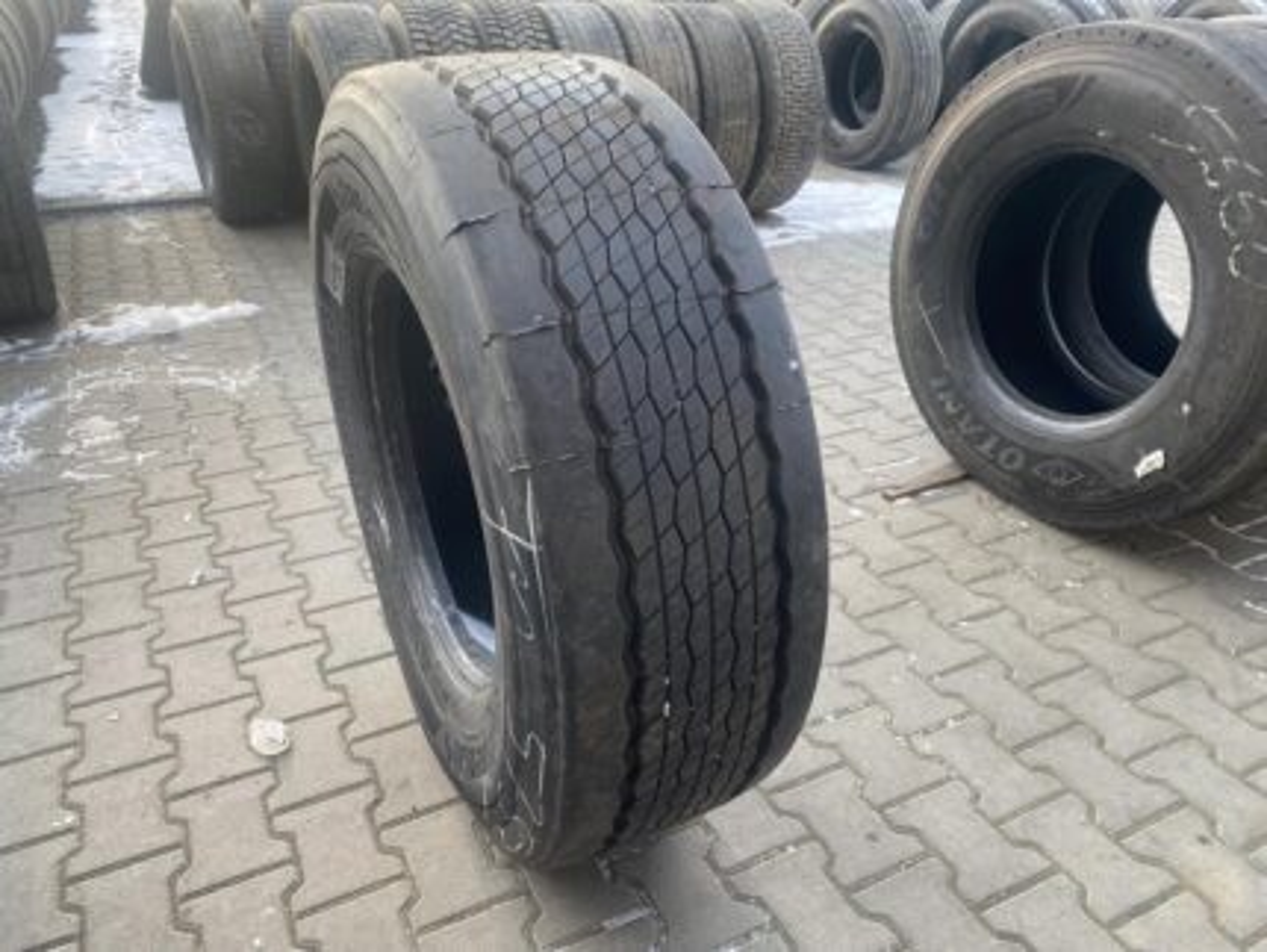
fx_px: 952
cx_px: 634
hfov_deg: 67.3
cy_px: 476
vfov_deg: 53.1
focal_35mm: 26
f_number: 1.8
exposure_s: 1/121
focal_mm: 4.25
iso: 40
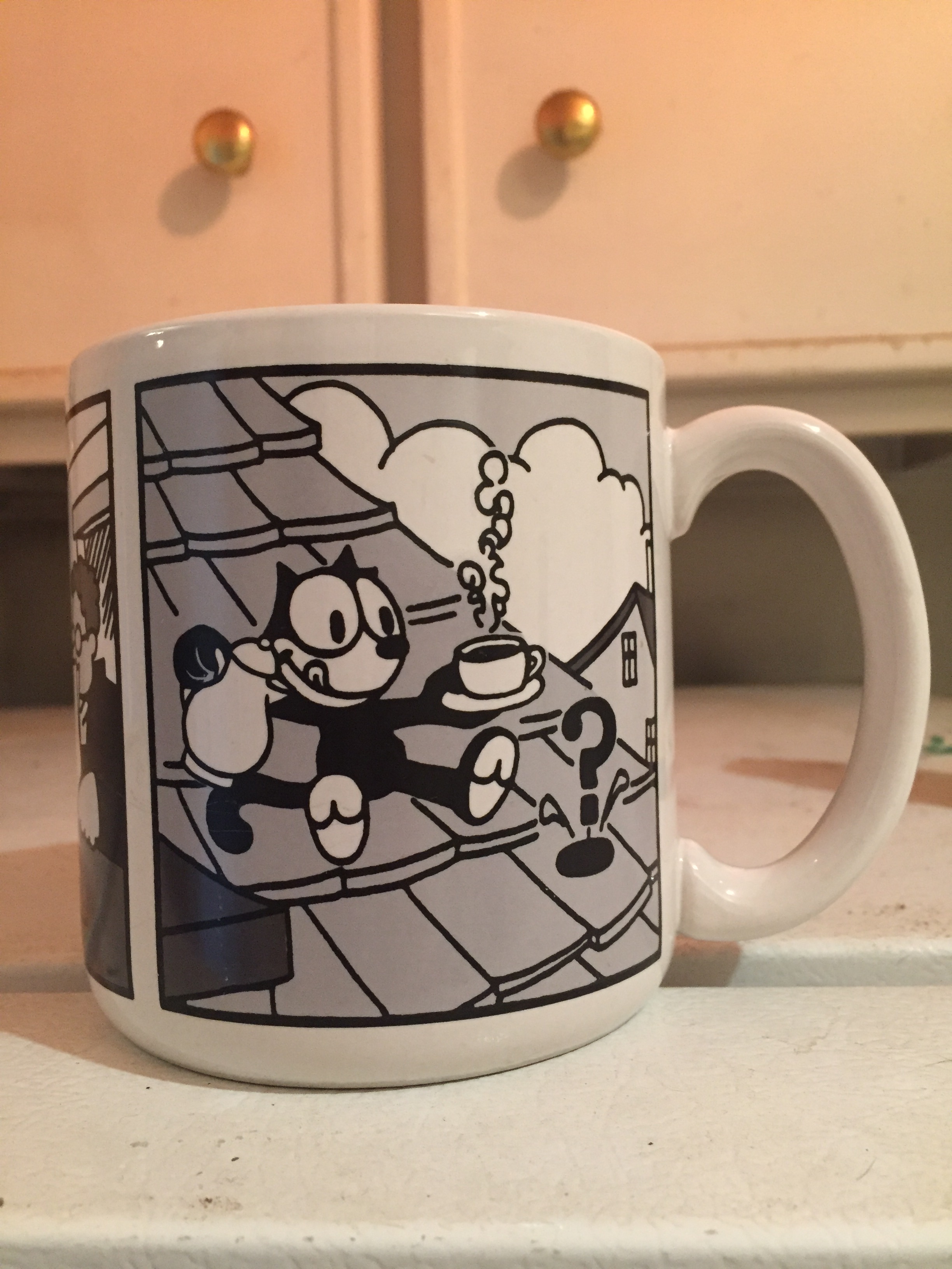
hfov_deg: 48.2
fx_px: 1063
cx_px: 476
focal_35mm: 29
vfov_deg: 61.7
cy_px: 634
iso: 250
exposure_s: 1/15
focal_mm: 4.15
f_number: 2.2
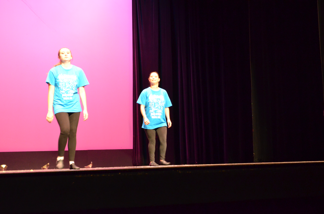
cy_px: 107
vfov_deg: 16.5
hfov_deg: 24.7
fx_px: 741
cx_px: 162
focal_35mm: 82
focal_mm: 55
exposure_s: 1/25
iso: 3200
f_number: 5.6
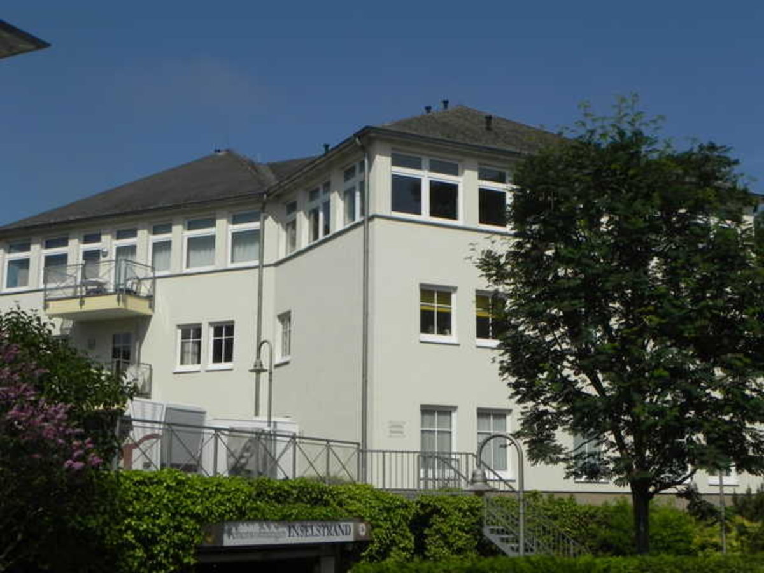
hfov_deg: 36.8
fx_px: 1148
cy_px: 286
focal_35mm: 52
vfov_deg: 28.0
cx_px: 382
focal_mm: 9.2
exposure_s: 1/1000
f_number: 8
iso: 160
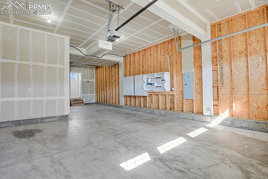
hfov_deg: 93.3
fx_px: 127
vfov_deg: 70.4
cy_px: 90
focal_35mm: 17
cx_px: 134
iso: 250
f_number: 8
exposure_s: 3
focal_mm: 17
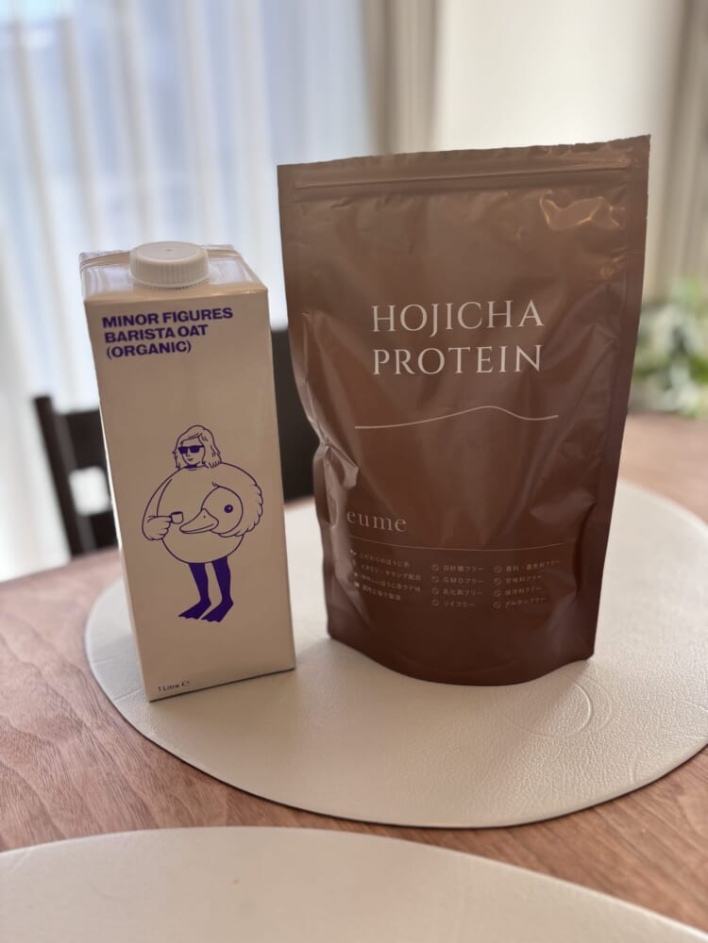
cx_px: 354
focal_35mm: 26
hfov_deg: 53.1
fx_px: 709
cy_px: 472
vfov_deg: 67.3
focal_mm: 5.96
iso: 40
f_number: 1.6
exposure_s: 1/121
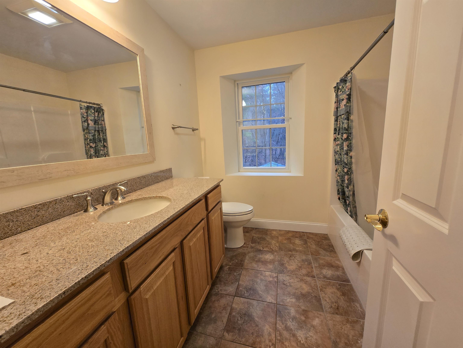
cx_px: 232
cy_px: 174
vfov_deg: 89.9
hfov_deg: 106.2
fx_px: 174
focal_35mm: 13
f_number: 2.2
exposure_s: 1/60
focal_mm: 1.7
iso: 125
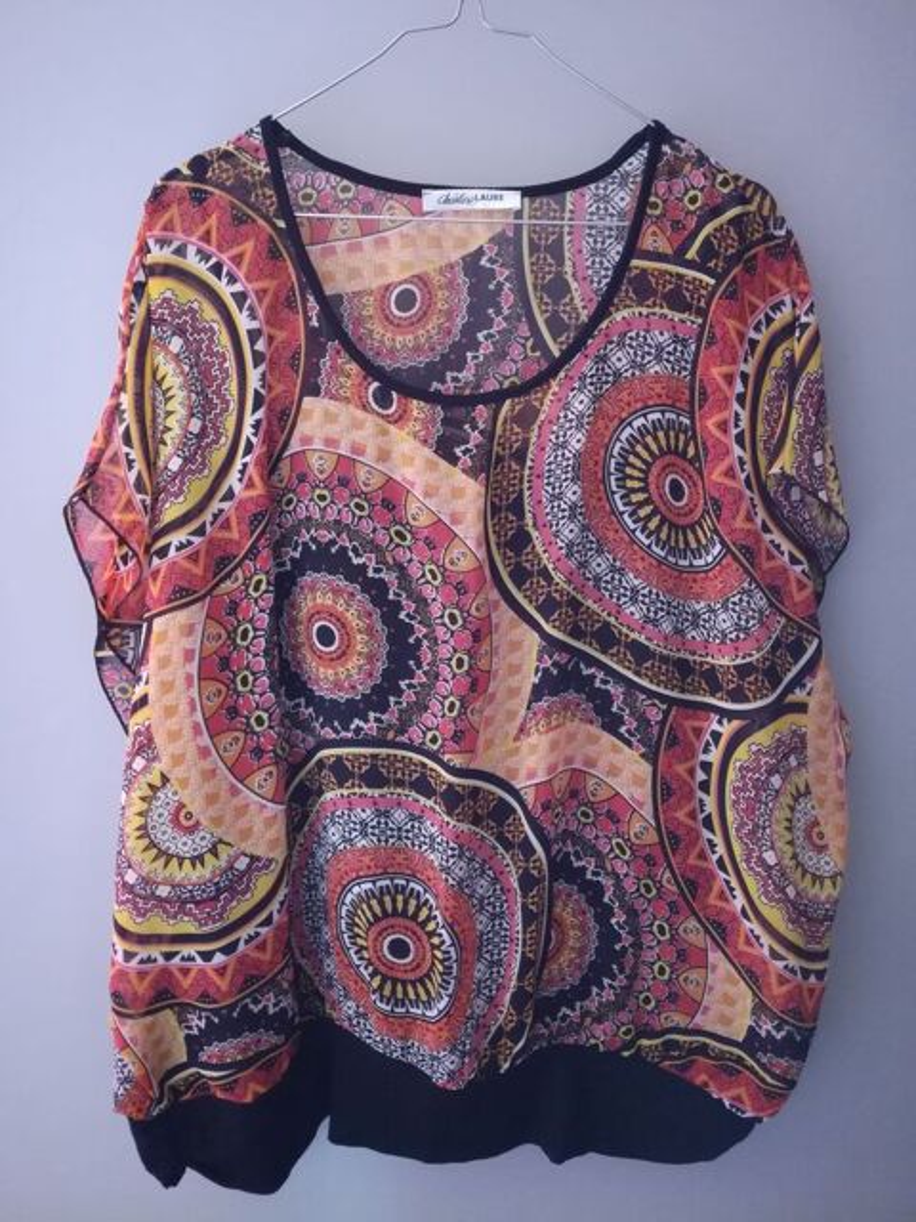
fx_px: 953
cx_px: 458
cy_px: 611
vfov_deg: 65.3
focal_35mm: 27
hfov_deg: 51.4
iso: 800
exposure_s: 1/17.1
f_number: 2
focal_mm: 3.79
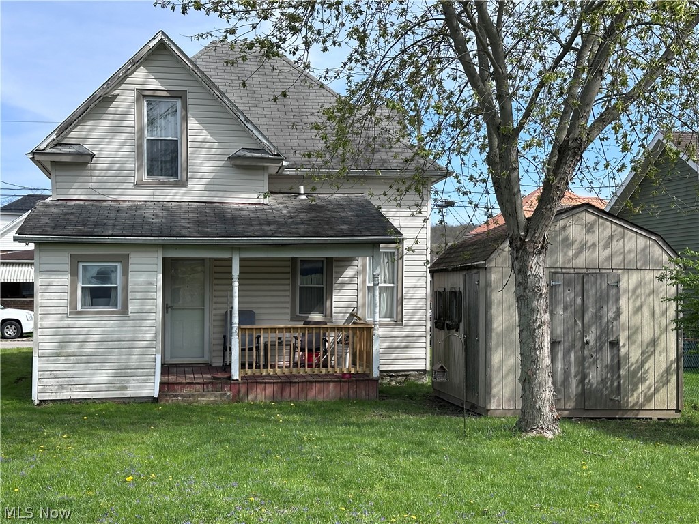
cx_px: 350
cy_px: 262
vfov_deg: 30.3
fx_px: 969
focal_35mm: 48
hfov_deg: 39.7
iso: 64
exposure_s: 1/2469
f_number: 1.78
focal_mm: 6.86
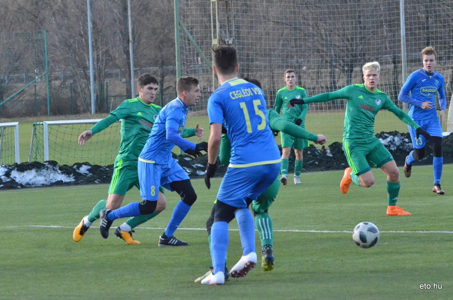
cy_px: 150
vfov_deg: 5.9
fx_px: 2920
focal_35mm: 232
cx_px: 226
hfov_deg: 8.9
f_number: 8
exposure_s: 1/4000
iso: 6400
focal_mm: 155
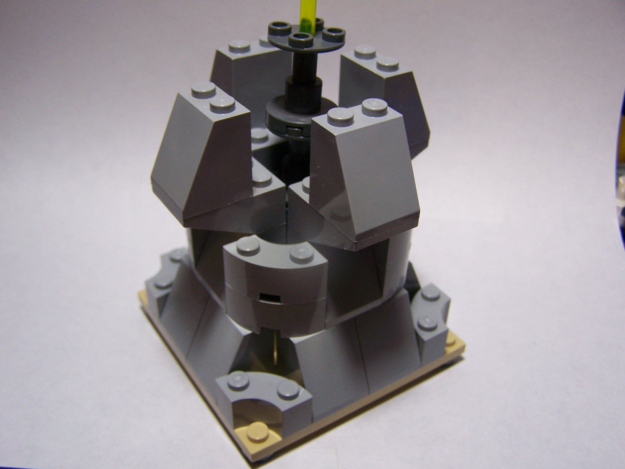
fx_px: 686
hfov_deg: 49.0
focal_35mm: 38
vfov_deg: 37.7
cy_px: 234
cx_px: 312
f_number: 2.8
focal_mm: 6.3
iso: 80
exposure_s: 1/60
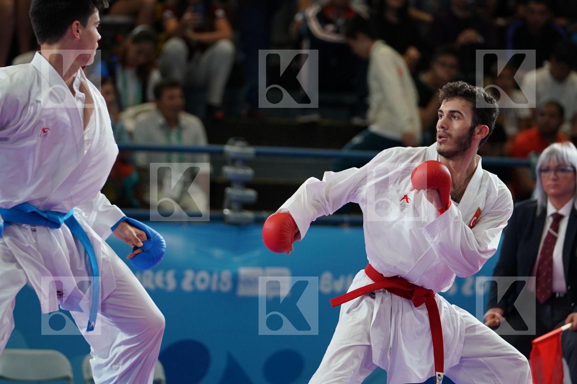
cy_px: 192
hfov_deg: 8.4
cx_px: 288
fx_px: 3943
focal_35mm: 246
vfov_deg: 5.6
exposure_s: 1/1000
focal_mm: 164
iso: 1250
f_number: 2.8
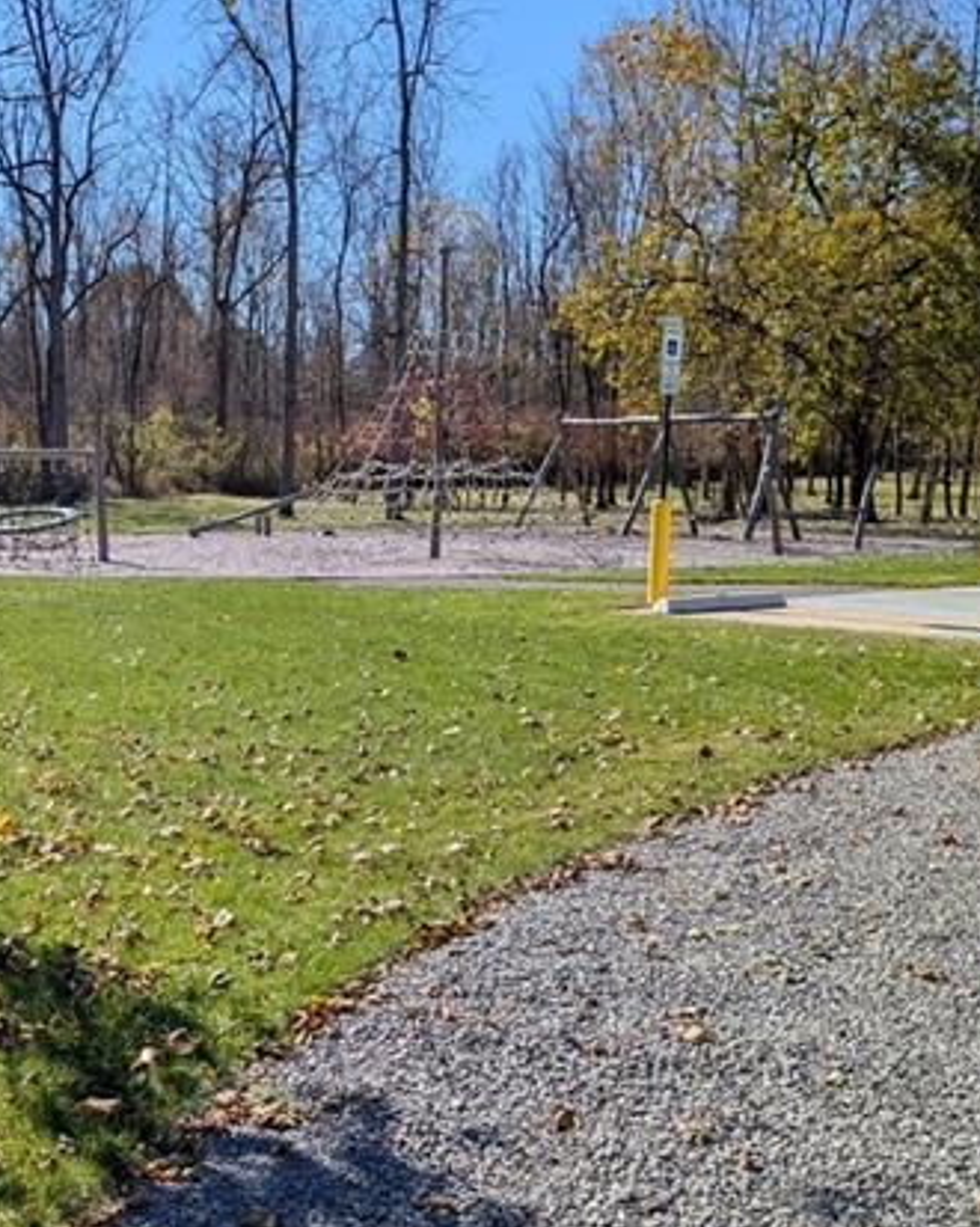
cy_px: 758
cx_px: 217
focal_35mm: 49
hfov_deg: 30.2
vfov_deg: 37.9
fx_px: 1778
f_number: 1.73
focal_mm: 4.38
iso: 59
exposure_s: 1/3344
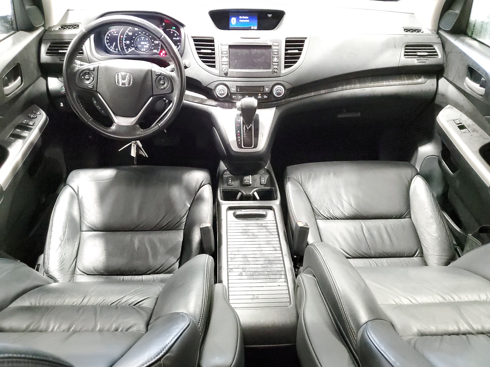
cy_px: 184
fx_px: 368
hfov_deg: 67.3
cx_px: 245
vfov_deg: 53.1
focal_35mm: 26
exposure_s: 1/15
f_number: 1.5
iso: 893
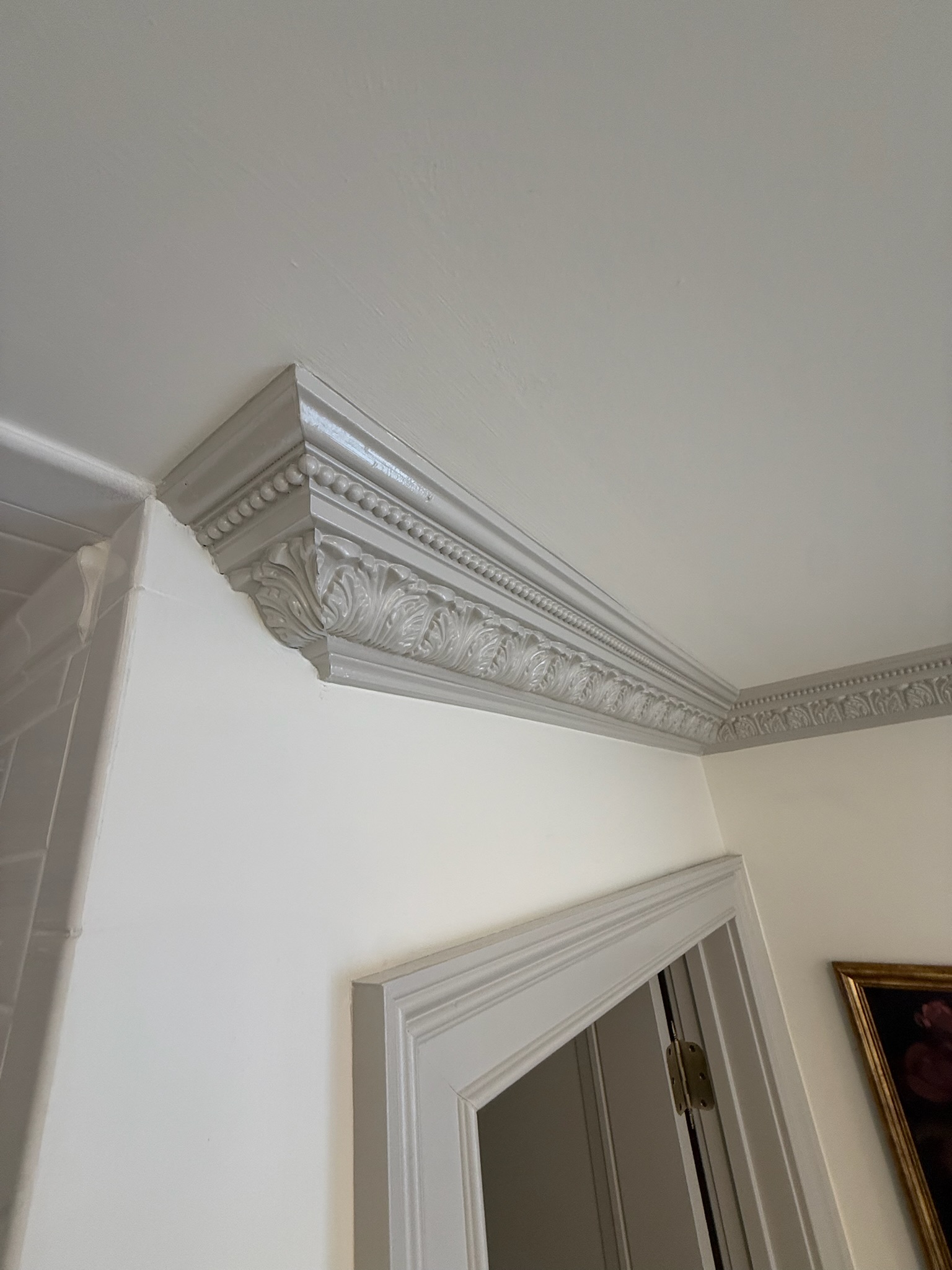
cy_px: 635
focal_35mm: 14
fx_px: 513
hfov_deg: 85.7
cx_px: 476
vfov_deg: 102.1
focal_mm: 2.22
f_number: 2.2
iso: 160
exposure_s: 1/120
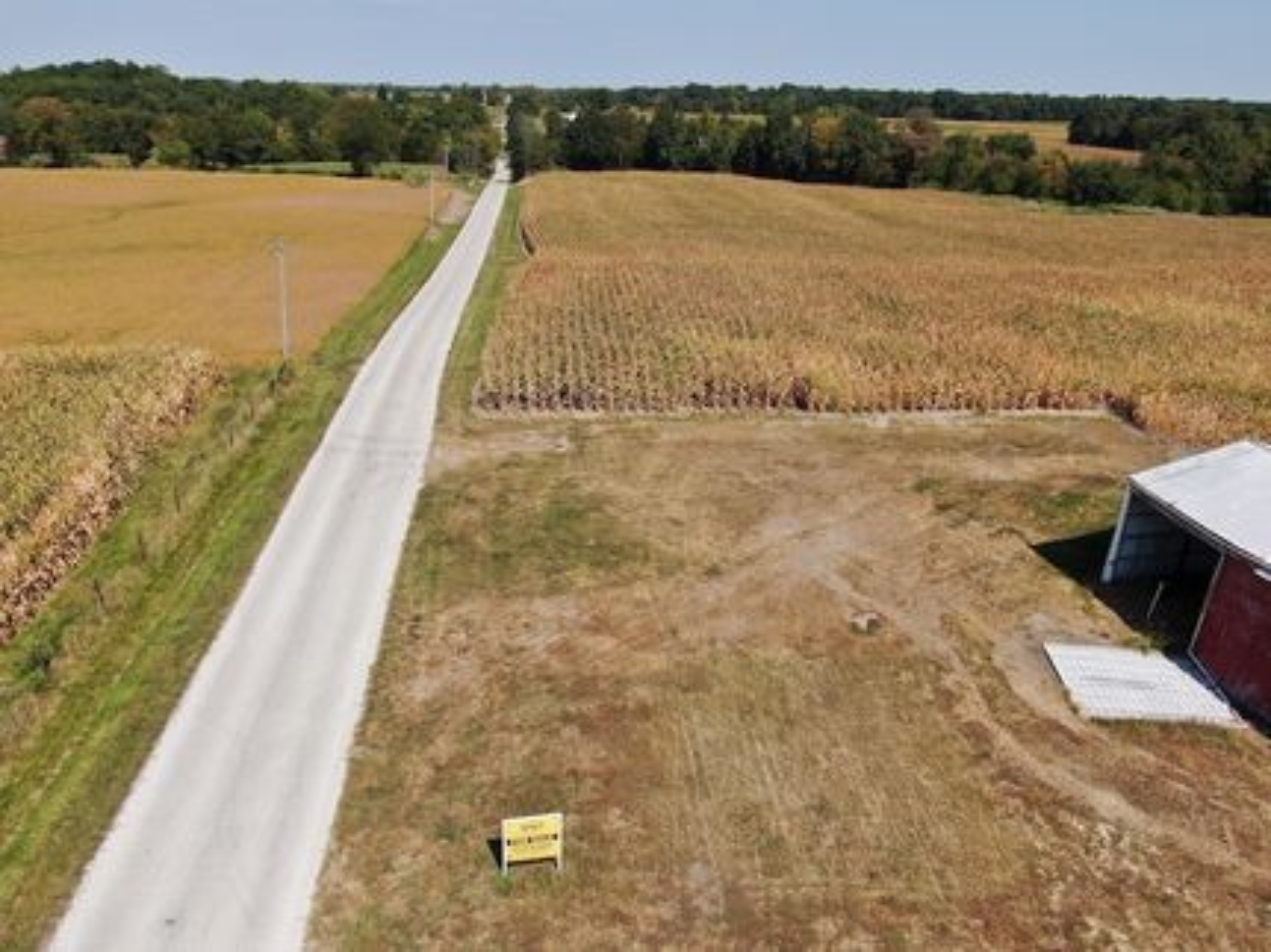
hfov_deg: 71.6
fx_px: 881
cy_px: 476
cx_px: 636
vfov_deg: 56.8
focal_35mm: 24
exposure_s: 1/1600
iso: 110
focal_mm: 4.39
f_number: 2.8
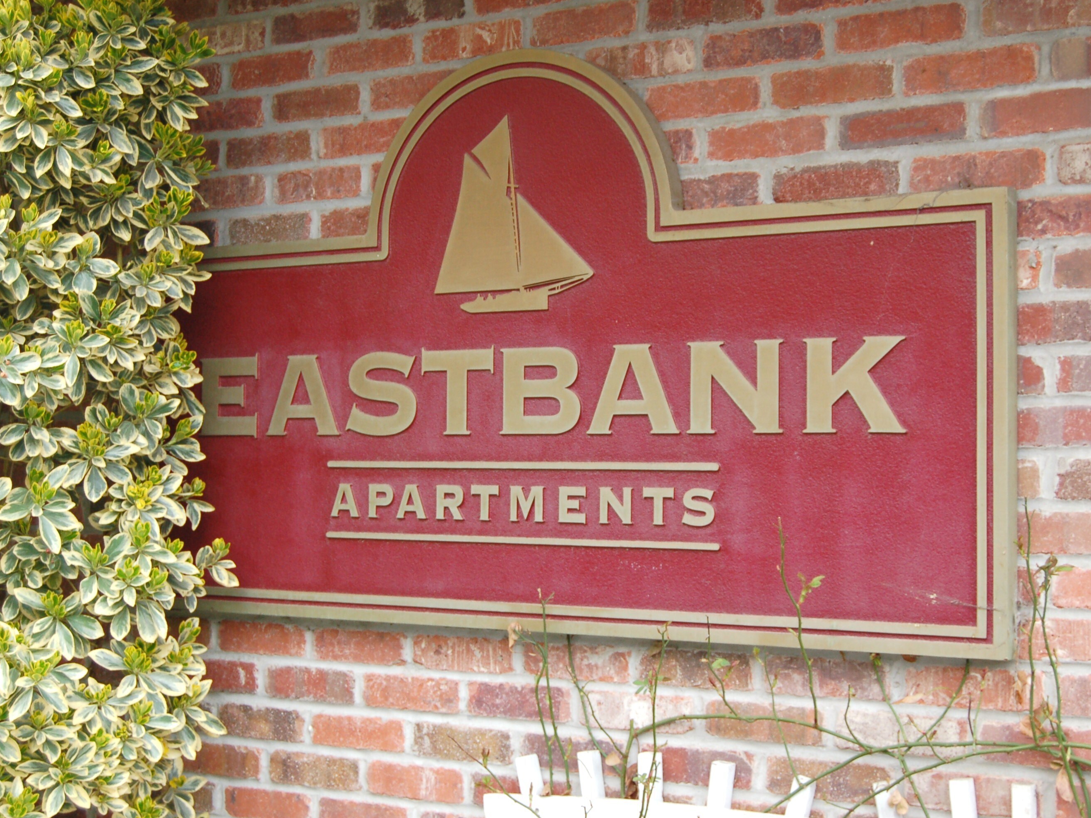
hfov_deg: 33.5
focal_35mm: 58
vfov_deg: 25.4
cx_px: 551
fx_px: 1814
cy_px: 411
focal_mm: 35
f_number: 5.6
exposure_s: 1/125
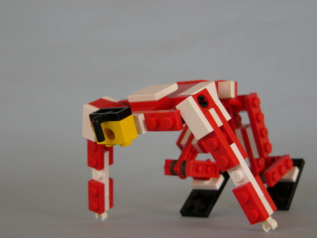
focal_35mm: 62
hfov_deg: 31.2
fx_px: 568
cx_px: 158
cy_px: 119
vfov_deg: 23.7
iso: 50
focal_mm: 10.4
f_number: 2.8
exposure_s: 1/80
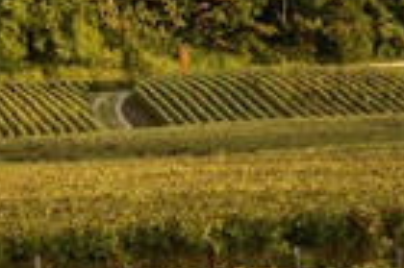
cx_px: -40
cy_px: 40
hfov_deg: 5.7
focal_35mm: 360
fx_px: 4035
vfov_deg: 3.8
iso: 400
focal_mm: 120
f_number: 8
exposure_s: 1/200
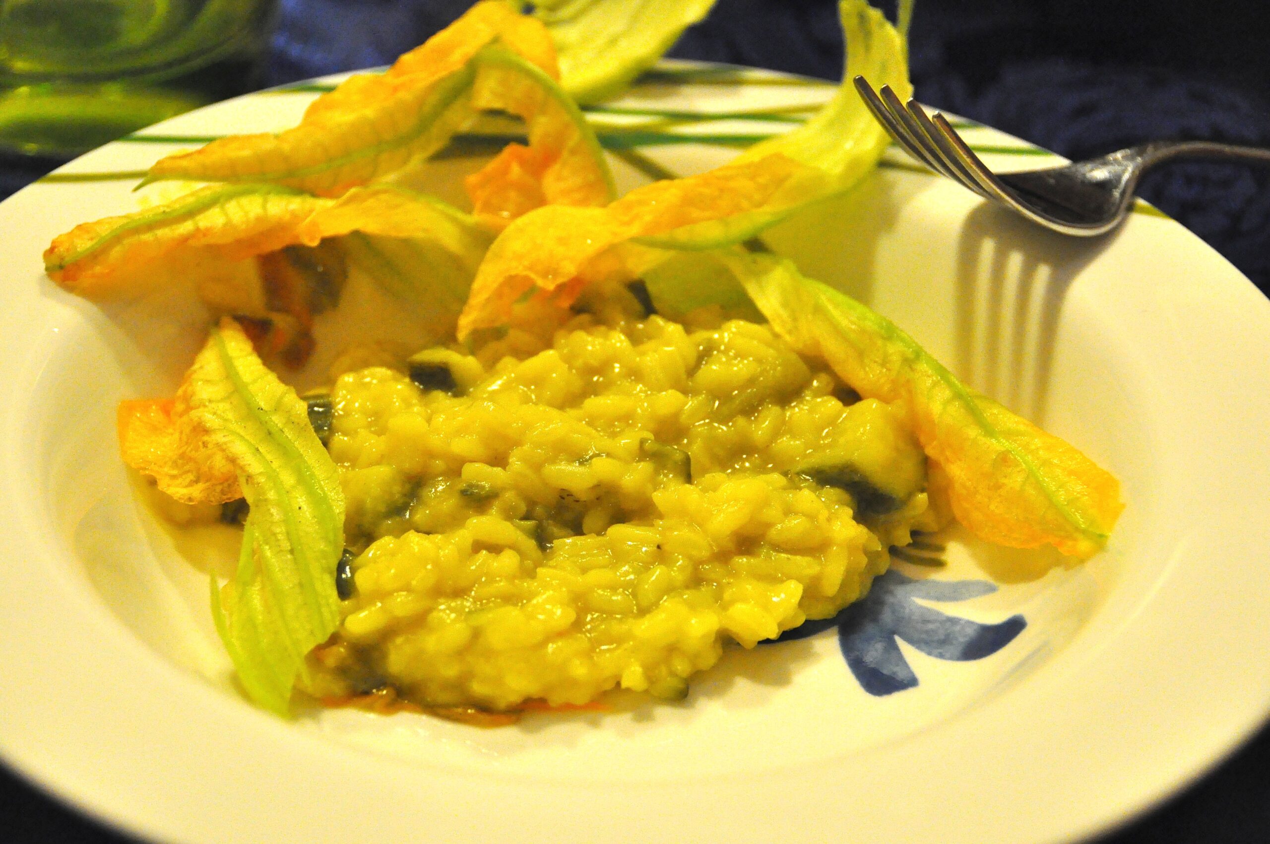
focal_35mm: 98
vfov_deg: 14.0
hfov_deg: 20.9
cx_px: 635
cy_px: 422
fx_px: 3435
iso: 3200
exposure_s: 1/100
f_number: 5
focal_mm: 65
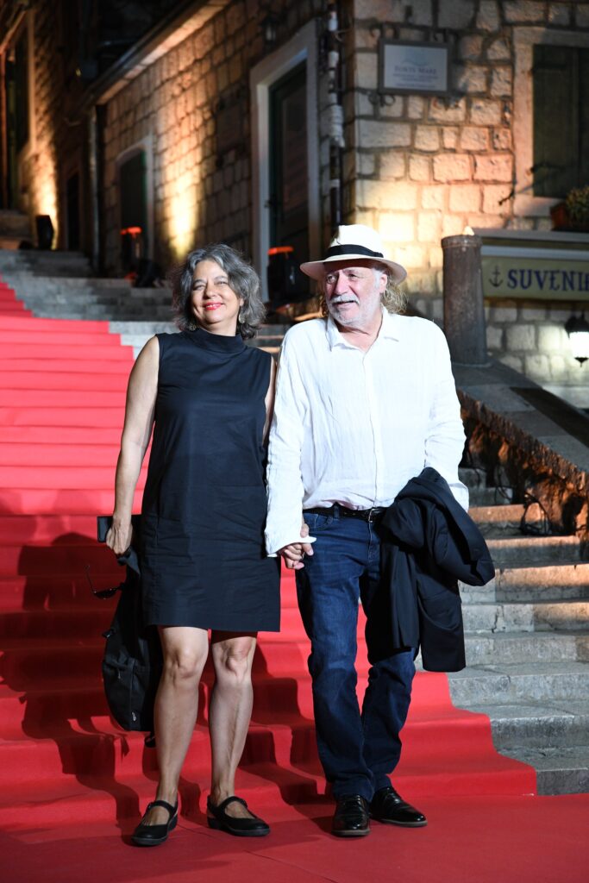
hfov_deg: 19.5
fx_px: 1717
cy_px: 442
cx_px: 294
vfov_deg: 28.8
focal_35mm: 70
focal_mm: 70
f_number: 4
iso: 2500
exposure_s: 1/320
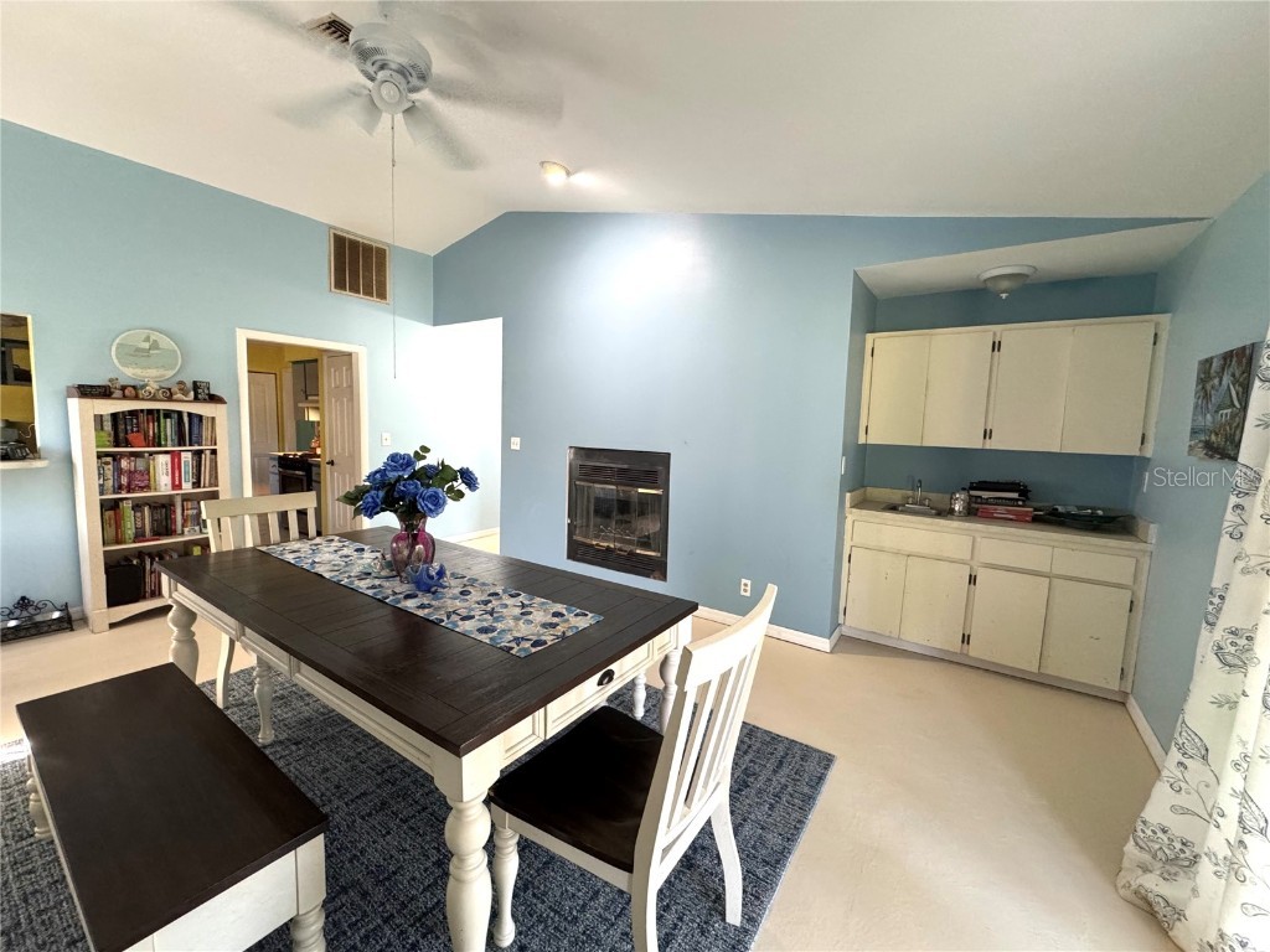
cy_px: 476
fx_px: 514
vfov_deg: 85.7
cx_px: 635
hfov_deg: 102.1
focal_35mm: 14
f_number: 2.2
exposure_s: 1/60
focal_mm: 2.22
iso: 400
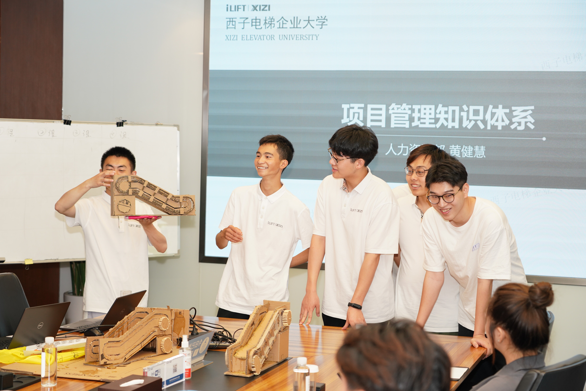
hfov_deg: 30.5
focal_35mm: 66
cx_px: 293
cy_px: 196
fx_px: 1074
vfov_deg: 20.6
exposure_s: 1/125
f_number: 4
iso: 640
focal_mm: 66
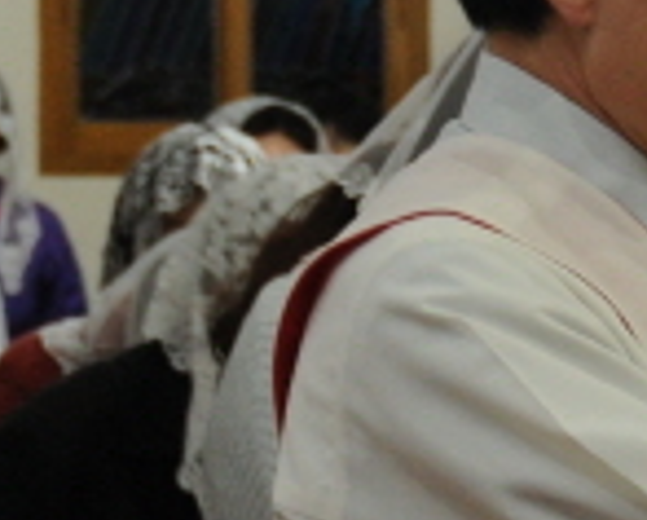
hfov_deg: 5.7
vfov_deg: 4.7
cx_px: 1127
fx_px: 6366
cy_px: 432
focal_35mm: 332
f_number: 4
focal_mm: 34
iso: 640
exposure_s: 1/50
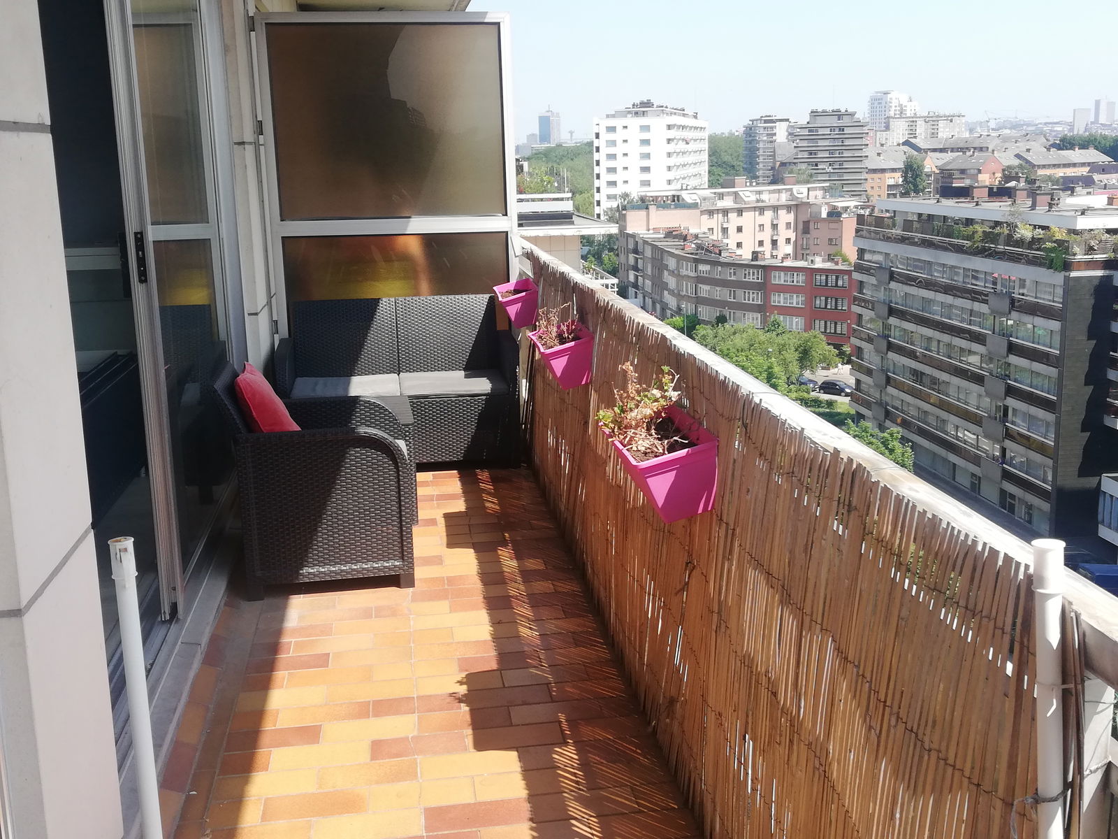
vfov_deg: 36.8
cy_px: 420
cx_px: 559
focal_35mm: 39
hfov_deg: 47.9
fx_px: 1260
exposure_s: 1/473
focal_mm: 3.81
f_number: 2.2
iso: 50
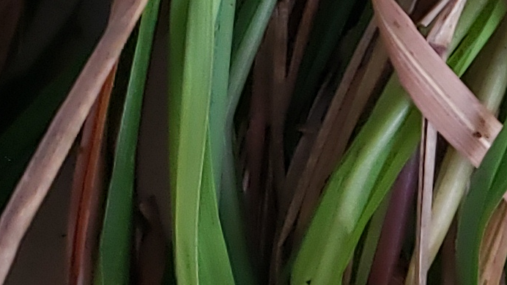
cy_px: 64
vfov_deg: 7.3
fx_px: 2218
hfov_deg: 12.1
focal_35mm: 165
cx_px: 895
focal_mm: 4.3
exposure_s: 1/38
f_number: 1.5
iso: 250
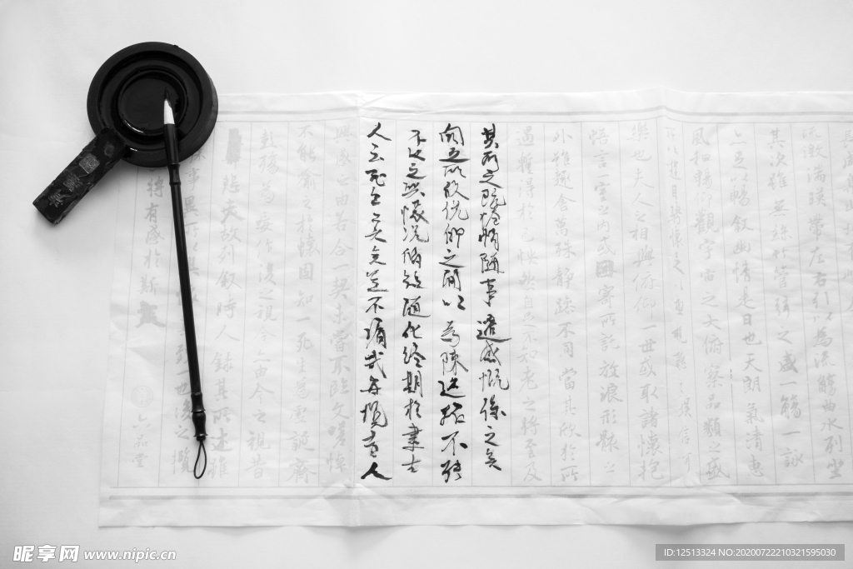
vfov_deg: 36.9
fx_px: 853
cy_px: 284
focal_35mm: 36
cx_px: 426
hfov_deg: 53.1
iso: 200
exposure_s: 1/80
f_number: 2.8
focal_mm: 13.34
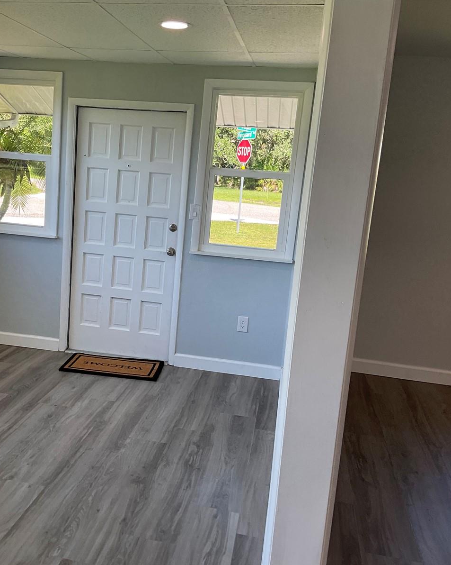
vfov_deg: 47.9
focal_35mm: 38
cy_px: 283
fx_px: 634
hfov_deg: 38.7
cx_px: 152
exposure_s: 1/120
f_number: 1.8
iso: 32
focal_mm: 3
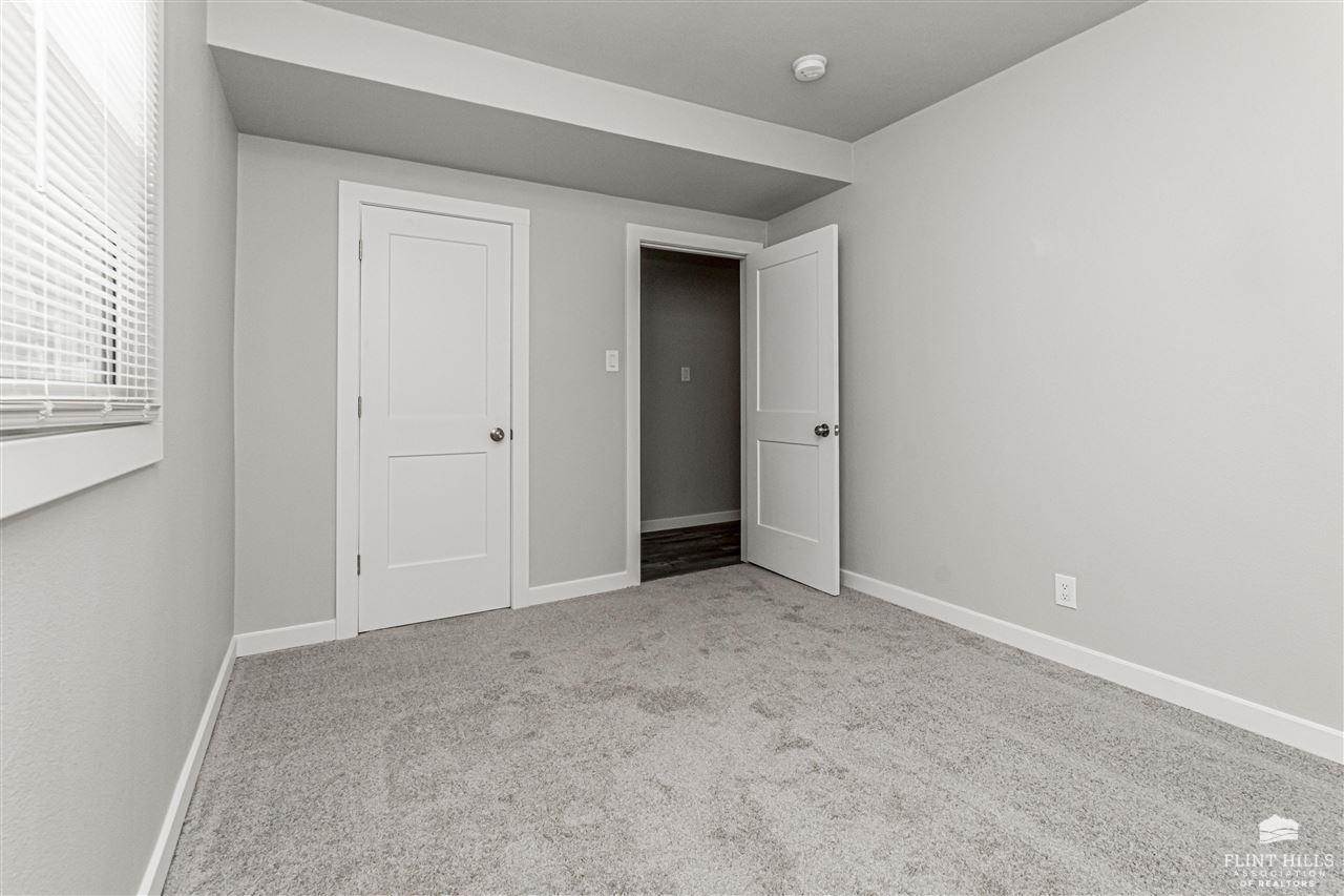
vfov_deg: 77.3
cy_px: 448
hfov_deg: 100.4
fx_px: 560
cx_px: 672
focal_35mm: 15
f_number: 10
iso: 1800
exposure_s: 1/60
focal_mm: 10
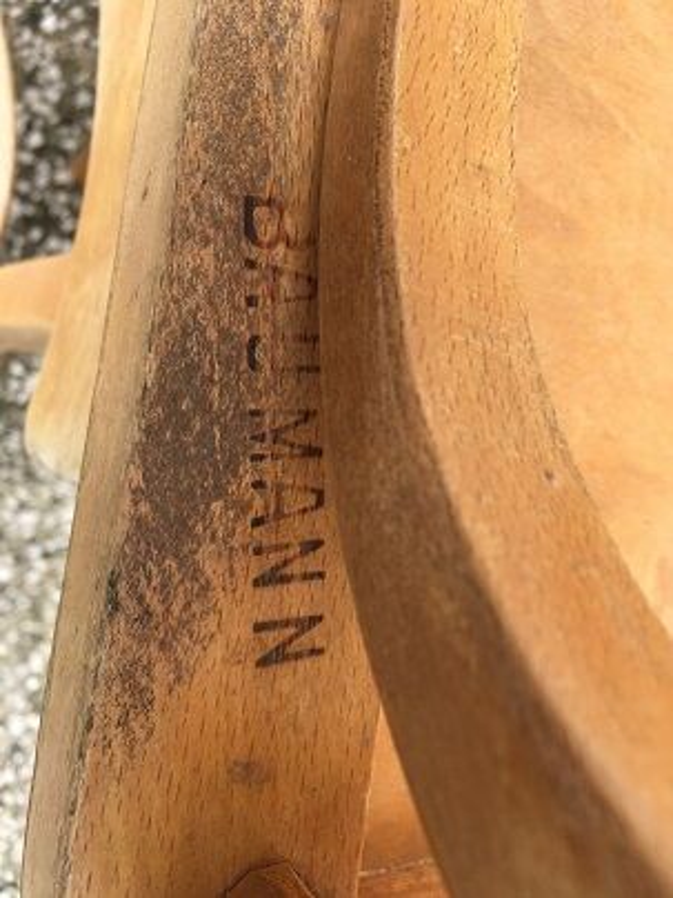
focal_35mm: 29
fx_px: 752
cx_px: 336
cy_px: 449
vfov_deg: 61.7
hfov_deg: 48.2
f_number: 2.2
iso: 25
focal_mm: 4.15
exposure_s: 1/340
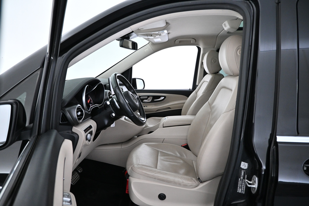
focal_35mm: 24
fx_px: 206
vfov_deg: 53.1
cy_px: 103
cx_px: 154
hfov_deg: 73.7
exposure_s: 1/50
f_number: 3.5
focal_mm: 16
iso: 1600
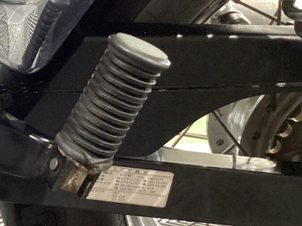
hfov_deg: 20.0
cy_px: 62
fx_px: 768
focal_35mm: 88
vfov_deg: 16.7
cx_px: -114
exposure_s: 1/25
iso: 500
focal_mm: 3.3
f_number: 2.4
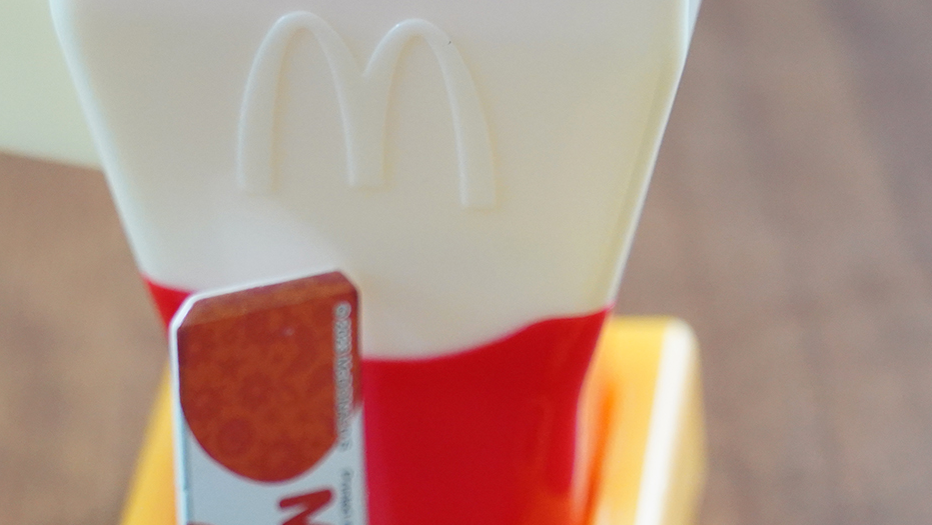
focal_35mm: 209
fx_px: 5165
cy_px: 605
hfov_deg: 10.3
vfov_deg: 5.8
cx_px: 466
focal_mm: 97
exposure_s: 1/125
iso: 5000
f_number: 7.1
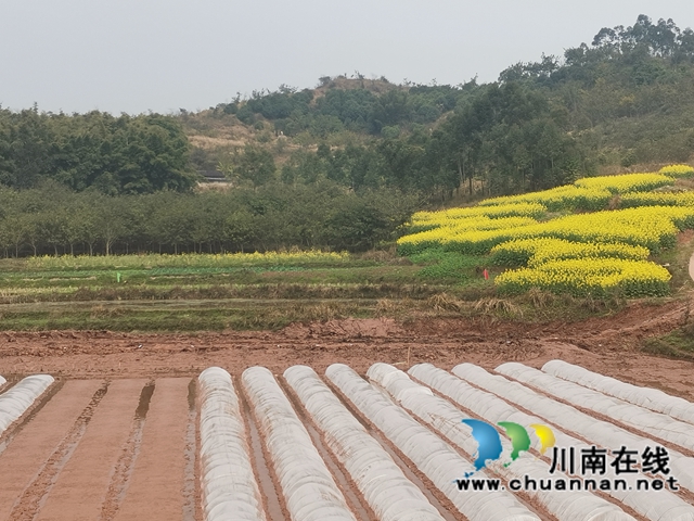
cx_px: 347
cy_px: 260
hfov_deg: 36.8
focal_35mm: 52
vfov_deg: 28.0
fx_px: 1043
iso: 50
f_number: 1.8
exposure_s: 1/870
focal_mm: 4.75
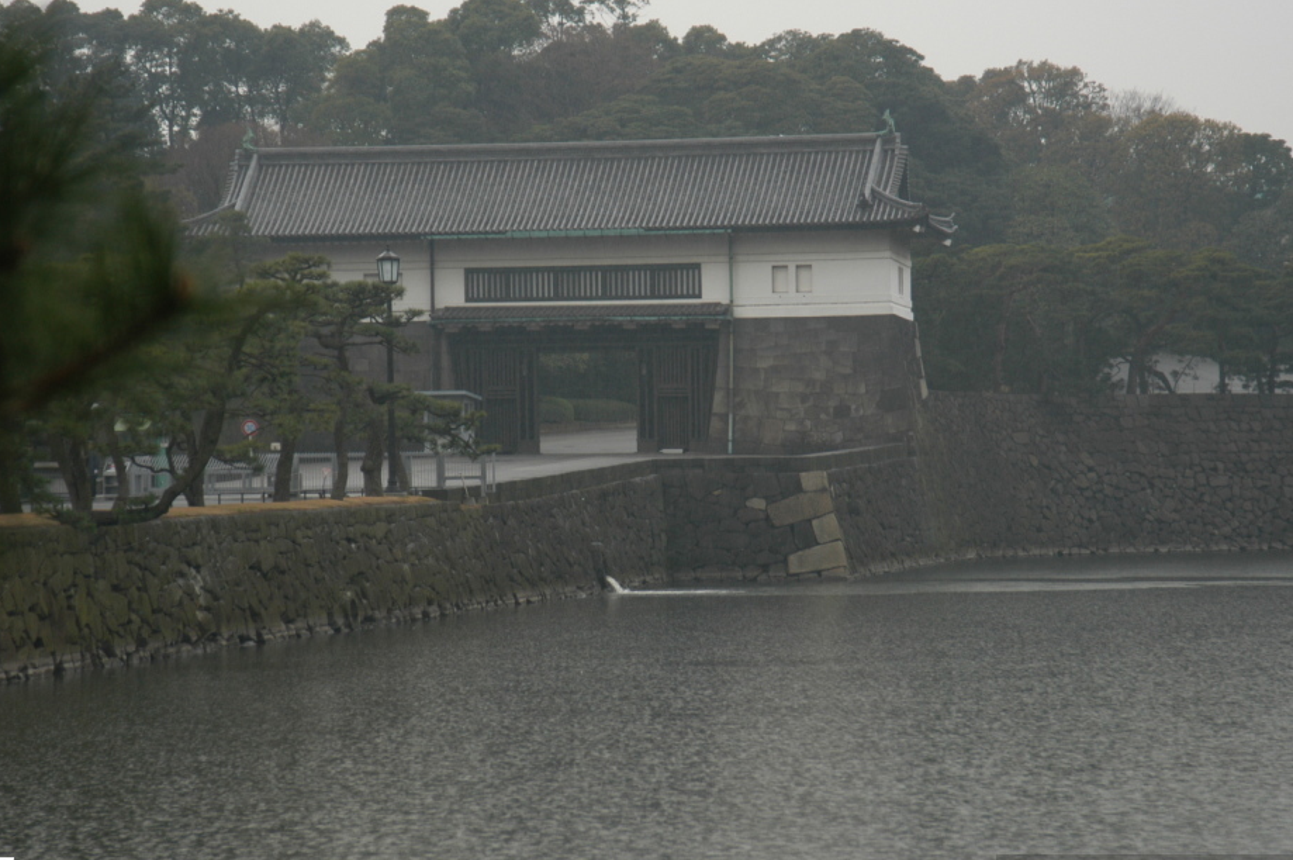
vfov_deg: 11.7
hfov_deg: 17.5
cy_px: 417
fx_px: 4198
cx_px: 601
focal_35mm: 117
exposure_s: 1/80
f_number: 4.5
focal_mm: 70
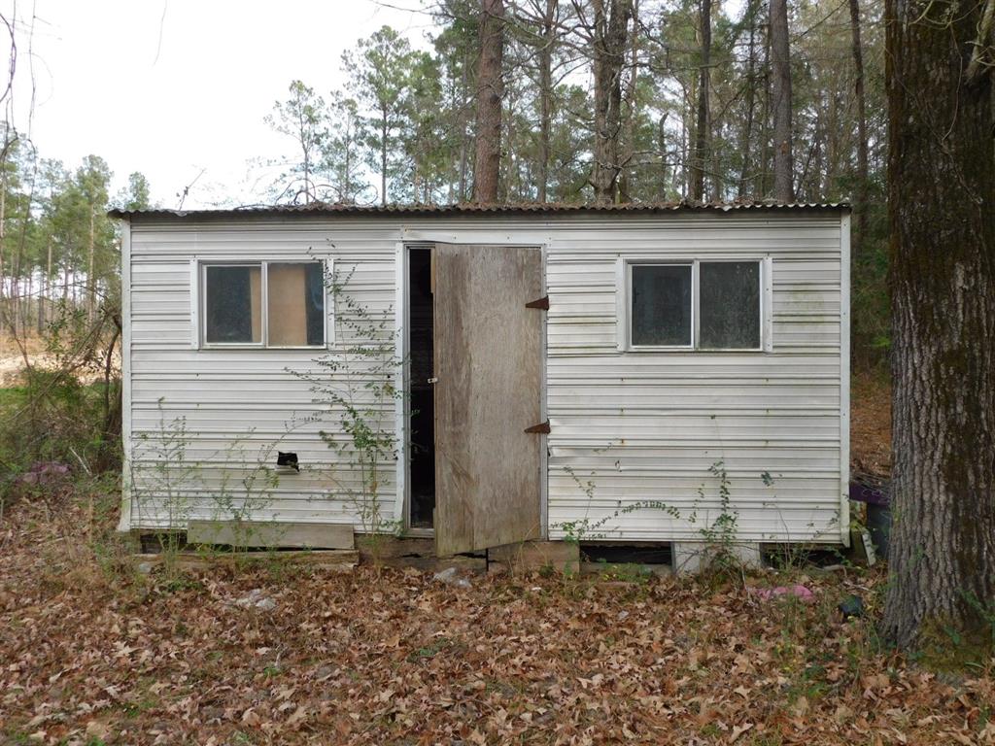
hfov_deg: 51.4
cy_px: 373
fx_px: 1035
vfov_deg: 39.7
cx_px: 498
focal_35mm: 36
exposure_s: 1/250
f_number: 3.5
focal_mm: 6.3
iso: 125
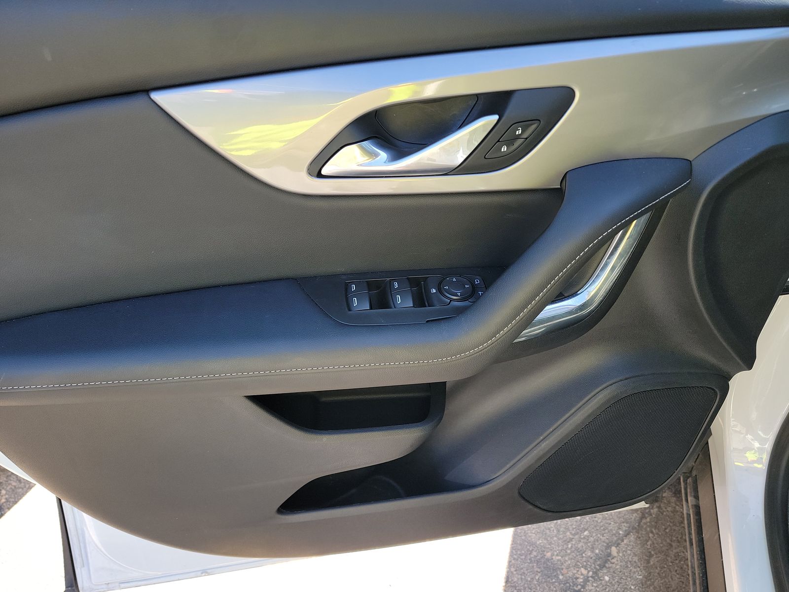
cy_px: 296
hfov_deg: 71.6
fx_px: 547
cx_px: 394
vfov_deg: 56.8
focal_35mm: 24
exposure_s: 1/119
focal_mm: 6.7
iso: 85
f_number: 1.8
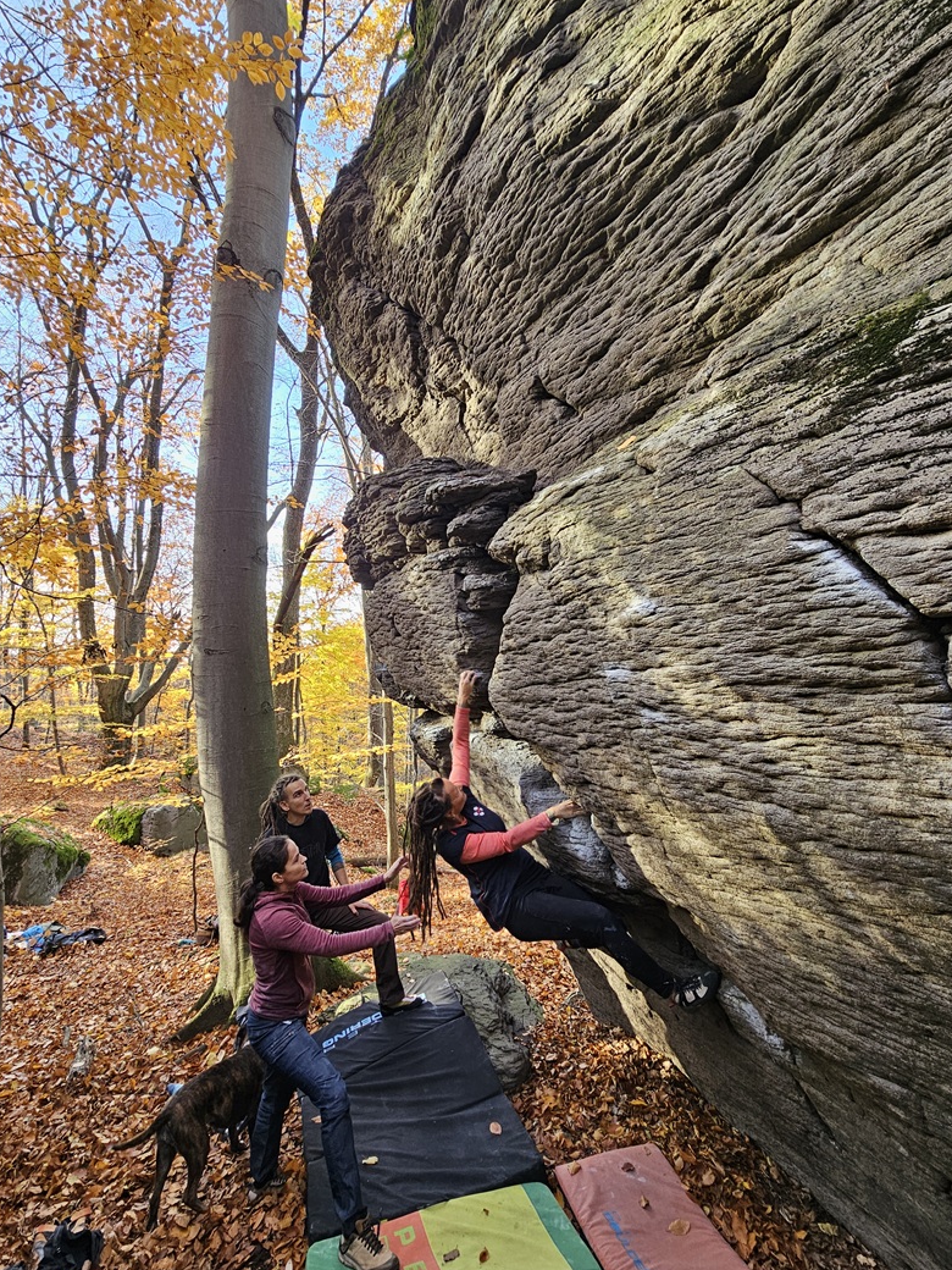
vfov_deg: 98.1
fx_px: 550
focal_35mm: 15
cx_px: 448
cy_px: 606
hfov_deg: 81.7
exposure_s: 1/50
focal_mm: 2.2
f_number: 2.2
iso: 64
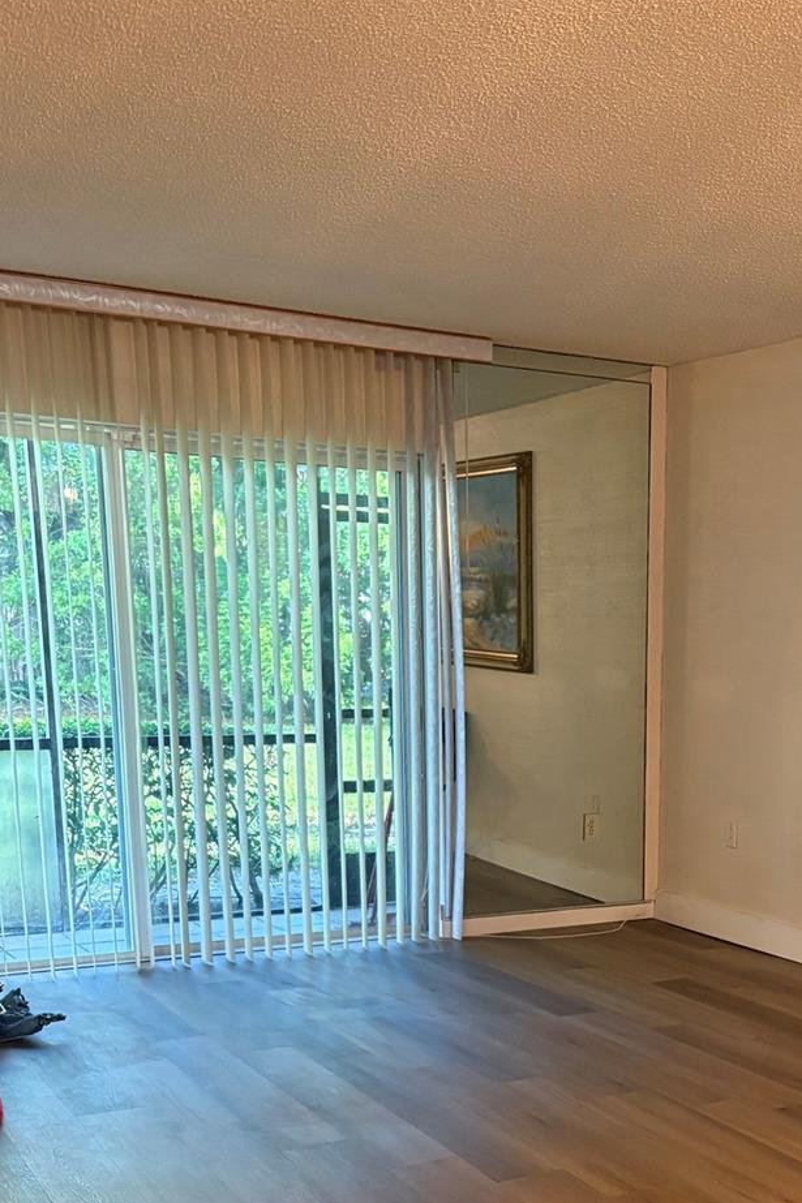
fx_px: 1504
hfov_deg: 29.0
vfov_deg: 41.6
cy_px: 972
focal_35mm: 45
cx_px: 668
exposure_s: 1/60
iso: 400
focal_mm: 5.96
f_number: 1.6
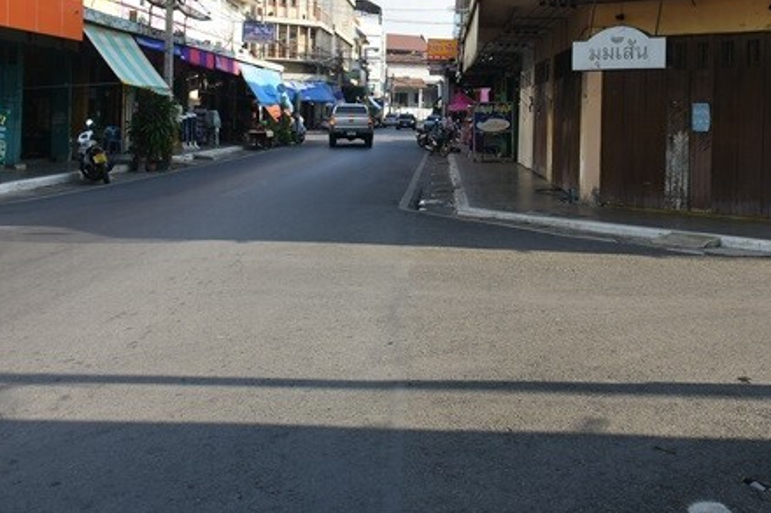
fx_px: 921
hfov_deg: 44.8
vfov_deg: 30.5
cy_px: 113
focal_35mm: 43
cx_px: 512
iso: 160
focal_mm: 18
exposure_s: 1/320
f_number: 6.3
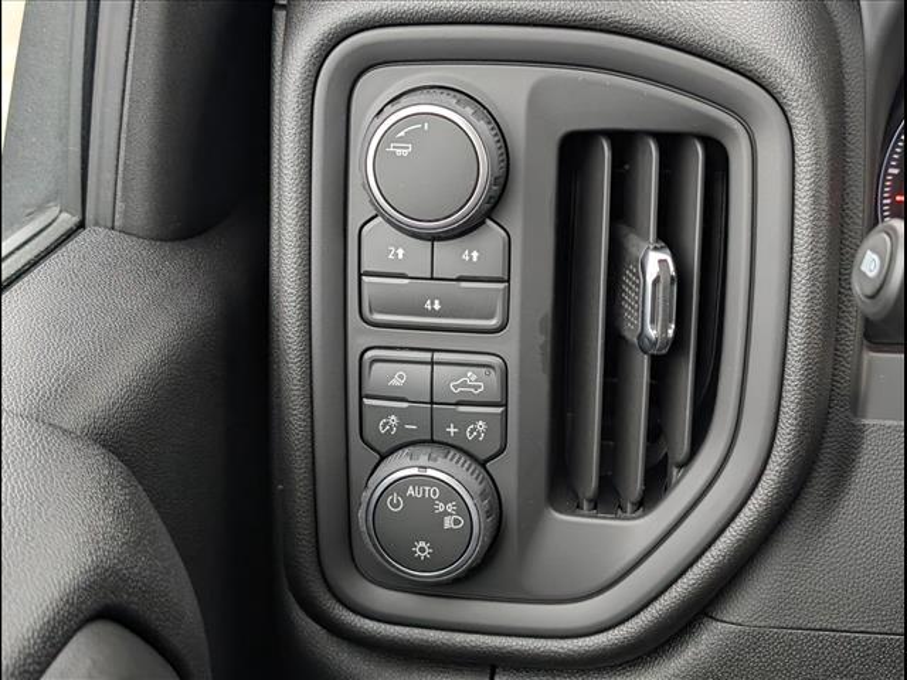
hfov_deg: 38.9
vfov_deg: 29.7
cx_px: 454
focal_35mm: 49
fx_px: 1284
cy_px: 340
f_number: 1.68
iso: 499
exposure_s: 1/526
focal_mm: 6.9
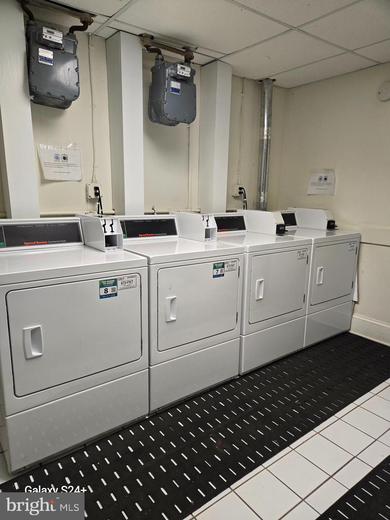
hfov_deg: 58.9
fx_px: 346
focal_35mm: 23
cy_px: 260
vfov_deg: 73.9
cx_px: 195
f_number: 1.8
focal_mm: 5.4
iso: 64
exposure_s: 1/61
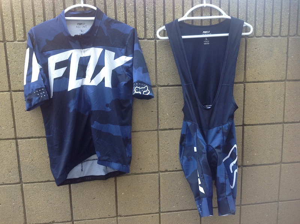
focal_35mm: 35
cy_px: 112
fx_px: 303
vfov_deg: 40.6
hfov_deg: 52.7
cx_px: 150
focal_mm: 4.28
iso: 80
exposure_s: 1/120
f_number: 2.4
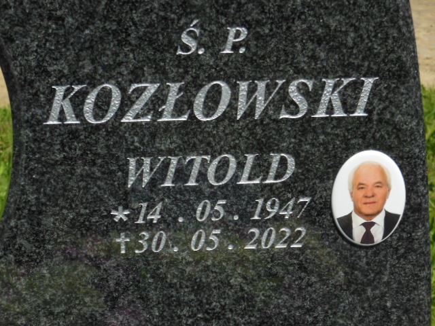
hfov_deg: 15.5
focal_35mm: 127
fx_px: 1596
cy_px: 163
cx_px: 218
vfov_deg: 11.7
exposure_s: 1/1250
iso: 125
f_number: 5
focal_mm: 22.6
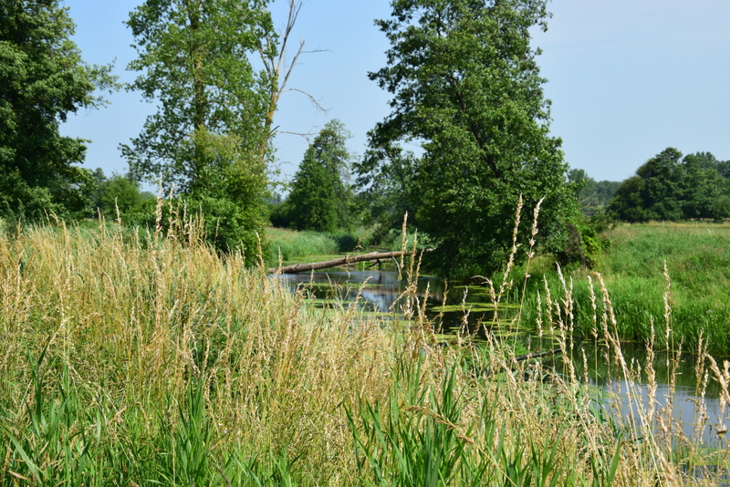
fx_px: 1278
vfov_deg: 21.6
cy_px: 244
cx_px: 365
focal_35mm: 63
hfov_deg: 31.9
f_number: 11
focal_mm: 42
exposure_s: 1/500
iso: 400
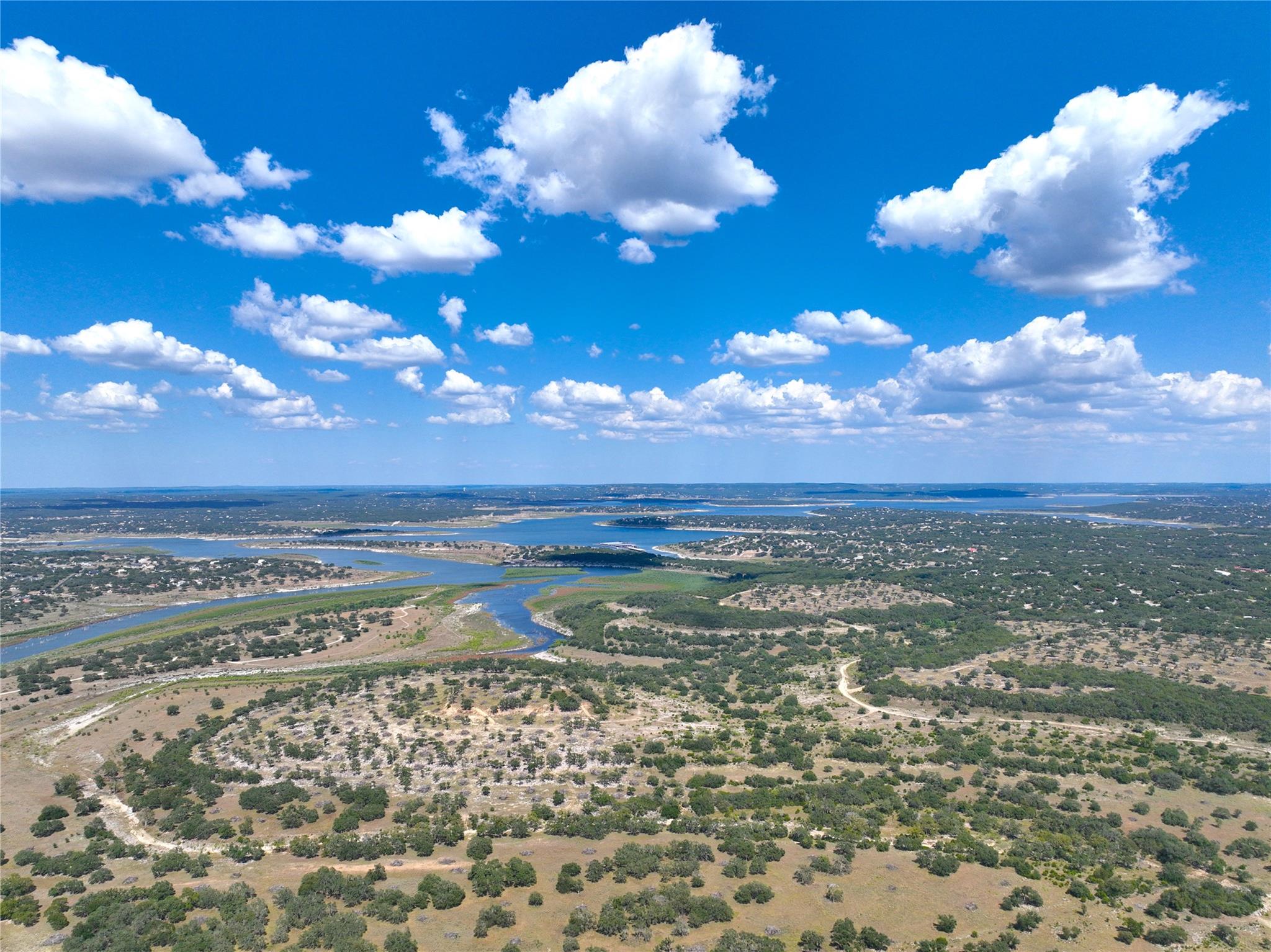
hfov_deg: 71.6
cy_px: 476
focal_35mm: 24
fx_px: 881
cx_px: 636
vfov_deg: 56.8
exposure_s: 1/3200
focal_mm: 12.29
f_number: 2.8
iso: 100
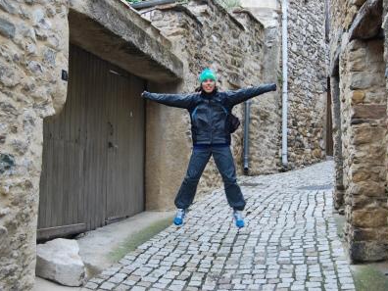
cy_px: 145
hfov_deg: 38.9
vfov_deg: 29.7
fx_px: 549
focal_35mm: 49
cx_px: 197
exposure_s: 1/60
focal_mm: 30
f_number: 4.2
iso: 250
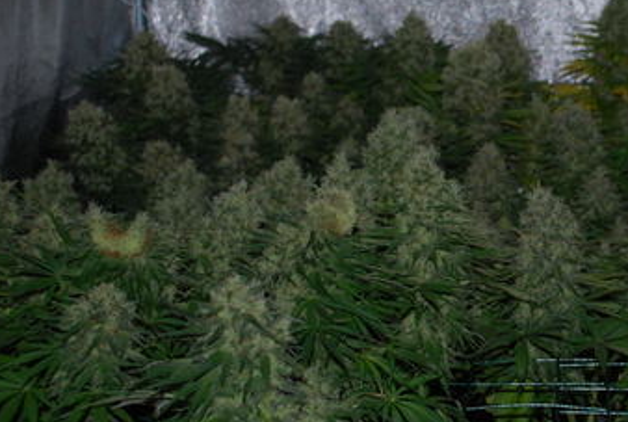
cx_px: 604
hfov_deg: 24.9
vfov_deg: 17.6
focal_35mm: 78
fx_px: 1364
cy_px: 162
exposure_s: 1/60
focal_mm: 22
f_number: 4
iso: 200
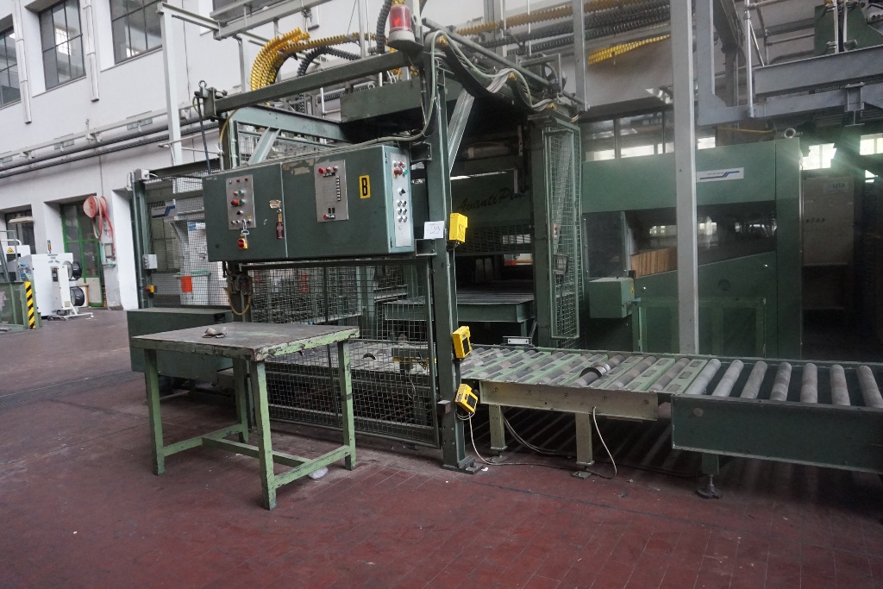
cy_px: 294
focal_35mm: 24
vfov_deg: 53.1
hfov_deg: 73.7
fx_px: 589
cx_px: 442
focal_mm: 16
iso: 3200
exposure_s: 1/125
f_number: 3.5
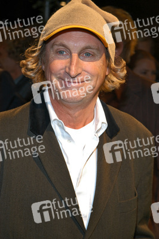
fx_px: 617
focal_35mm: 93
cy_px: 120
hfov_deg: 14.7
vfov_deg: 21.9
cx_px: 80
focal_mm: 62
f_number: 6.3
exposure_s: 1/60
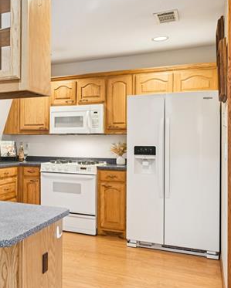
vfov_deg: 48.1
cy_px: 141
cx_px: -13
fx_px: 323
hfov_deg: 34.8
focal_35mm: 38
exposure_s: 1/4
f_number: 8
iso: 400
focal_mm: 23.5
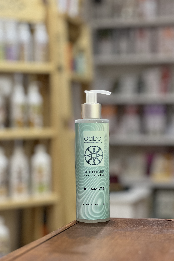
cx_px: 94
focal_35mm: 81
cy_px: 131
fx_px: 587
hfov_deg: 16.9
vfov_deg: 25.1
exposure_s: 1/25
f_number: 2.8
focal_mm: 9
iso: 400
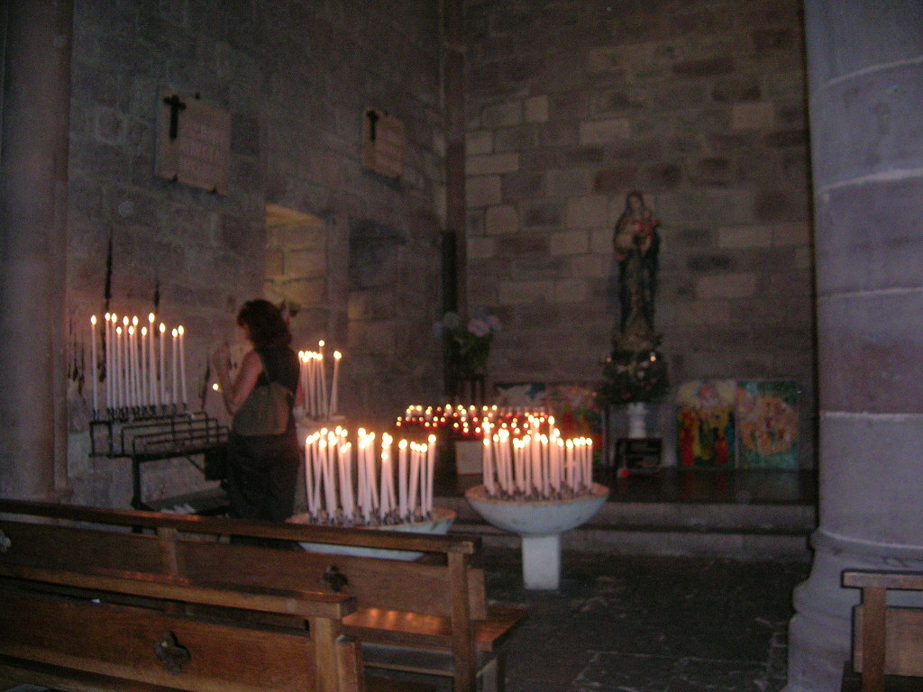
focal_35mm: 35
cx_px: 462
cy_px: 346
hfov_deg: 52.6
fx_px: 933
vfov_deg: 40.7
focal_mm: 5.4
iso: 200
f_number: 2.8
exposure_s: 1/60.1
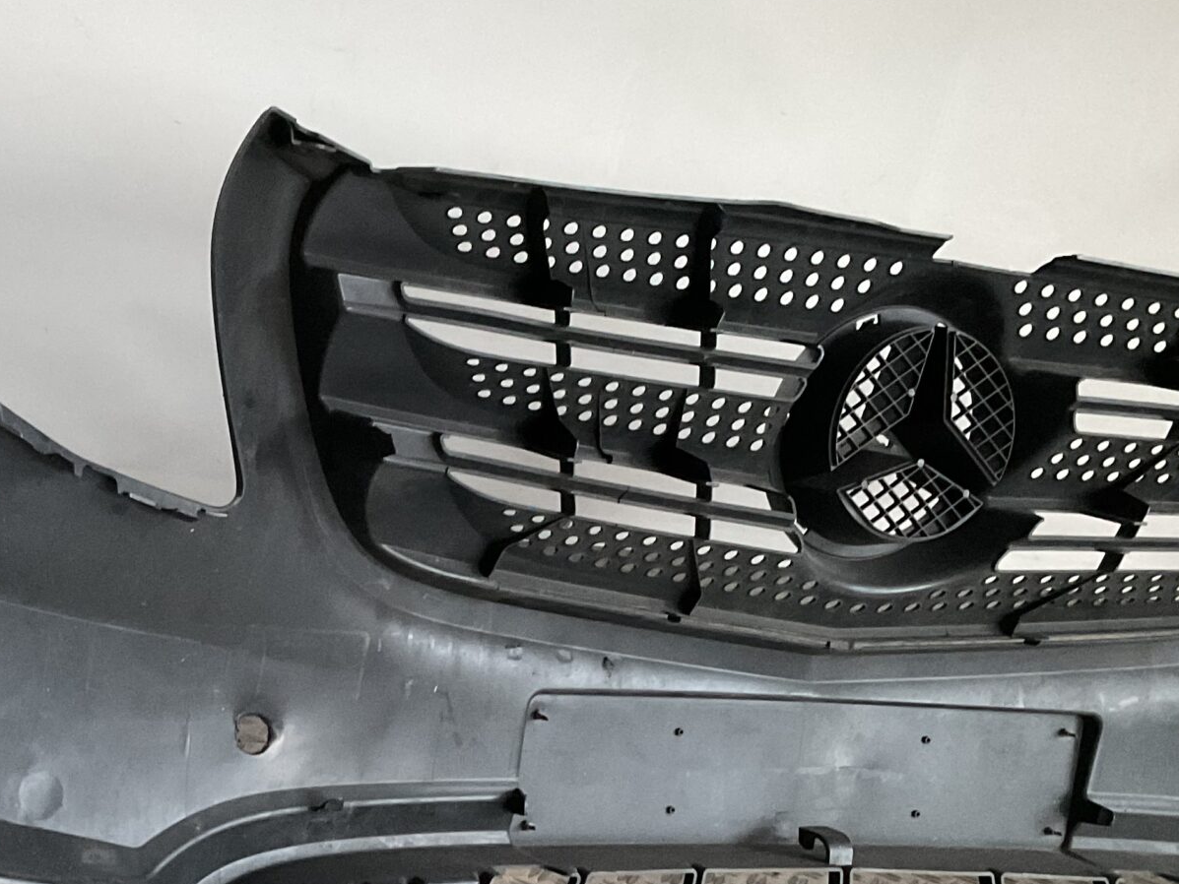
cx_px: 273
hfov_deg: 30.6
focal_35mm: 62
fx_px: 2112
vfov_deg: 23.4
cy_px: 678
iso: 400
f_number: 1.8
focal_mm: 3
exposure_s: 1/25
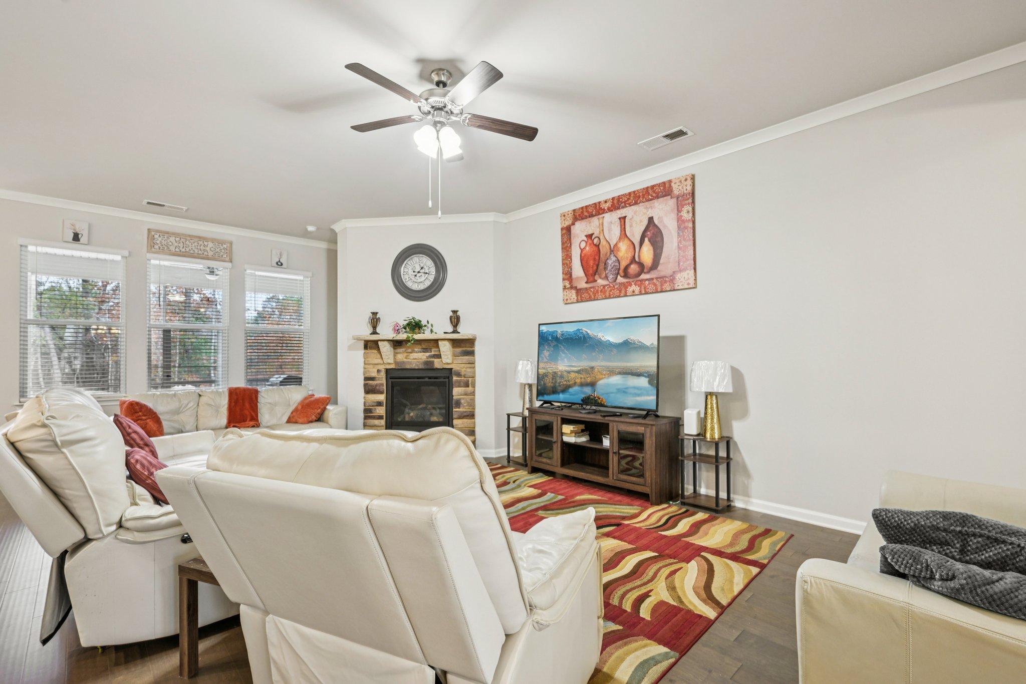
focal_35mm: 16
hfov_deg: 96.7
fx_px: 456
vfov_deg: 73.7
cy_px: 342
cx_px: 513
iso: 400
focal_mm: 16
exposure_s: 1/10
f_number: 8
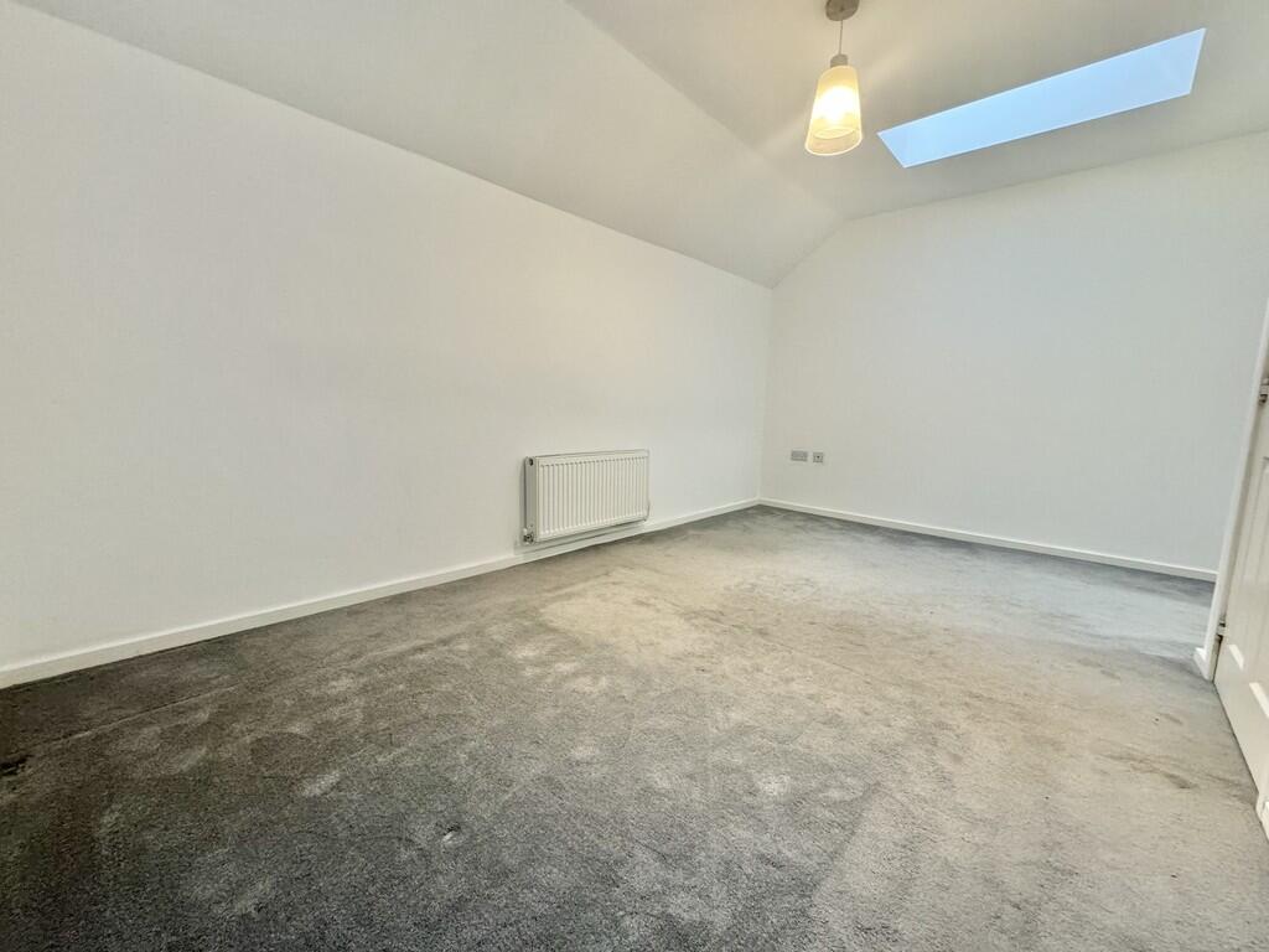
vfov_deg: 85.7
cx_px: 634
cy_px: 476
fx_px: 513
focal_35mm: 14
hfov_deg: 102.1
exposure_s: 1/50
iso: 250
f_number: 2.2
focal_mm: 2.22
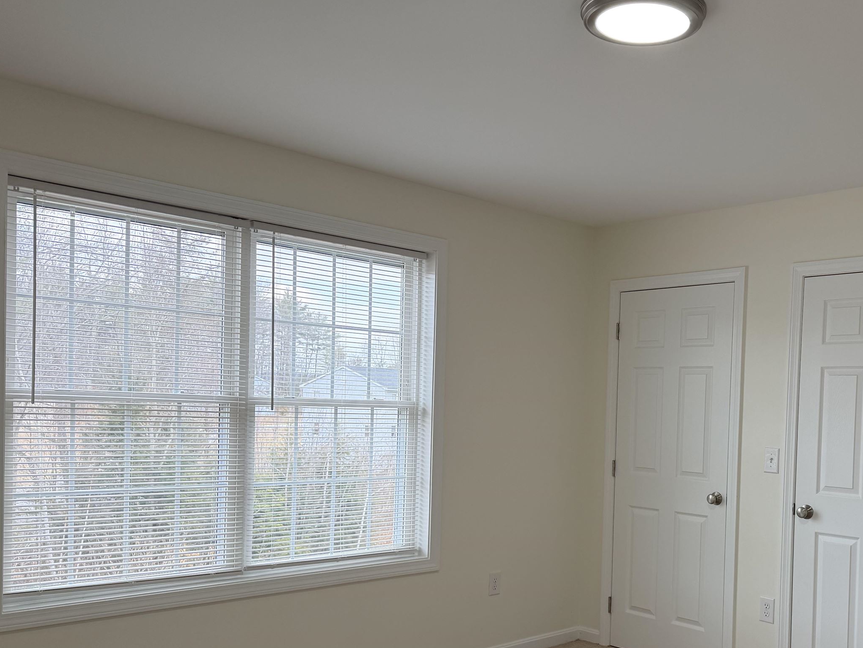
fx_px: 898
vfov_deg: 39.2
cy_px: 429
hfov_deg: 50.6
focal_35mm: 36
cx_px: 564
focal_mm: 6.76
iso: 80
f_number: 1.78
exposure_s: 1/179
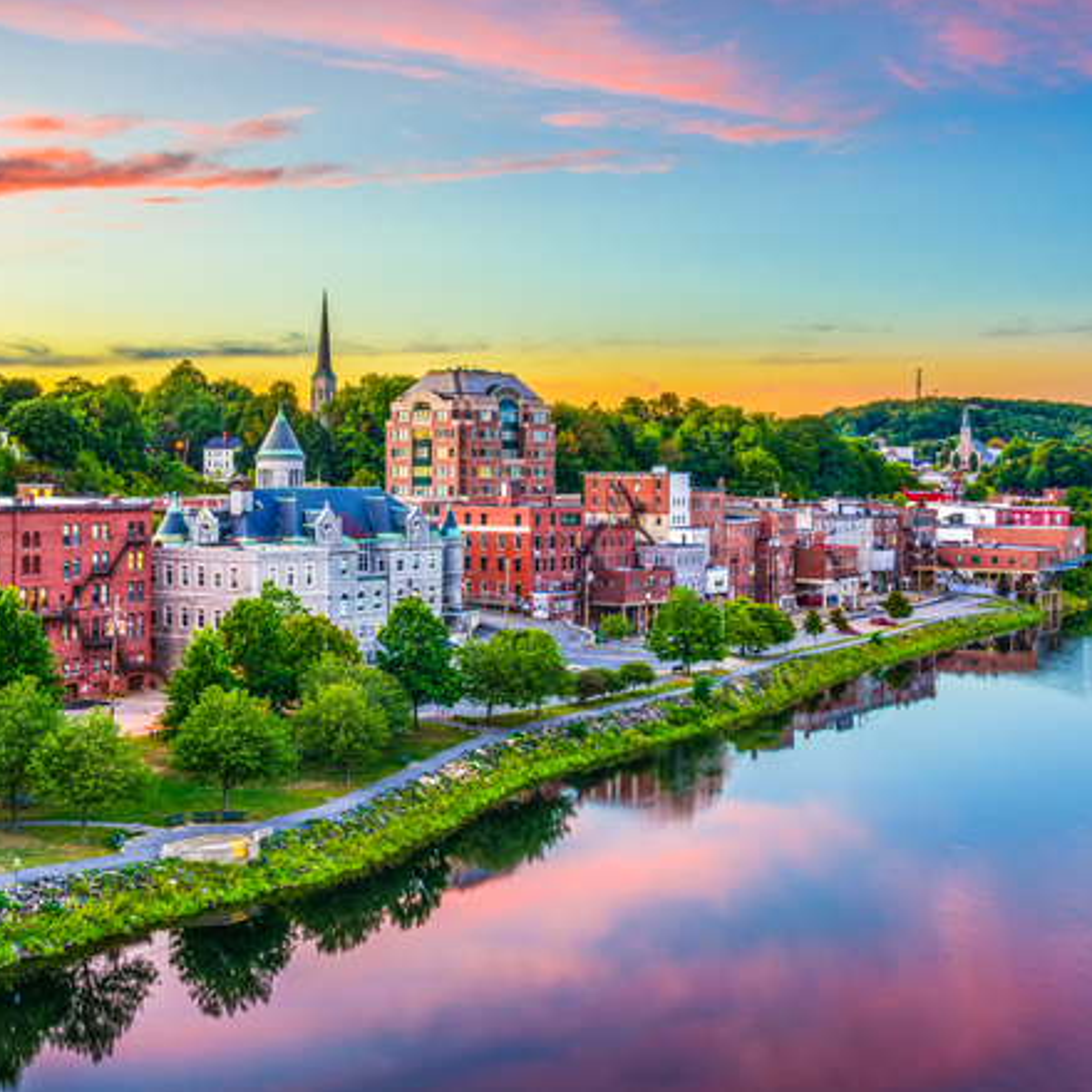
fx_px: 1749
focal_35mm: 49
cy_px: 495
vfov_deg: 34.7
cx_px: 407
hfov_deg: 34.5
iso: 64
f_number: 16
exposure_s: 13
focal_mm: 35
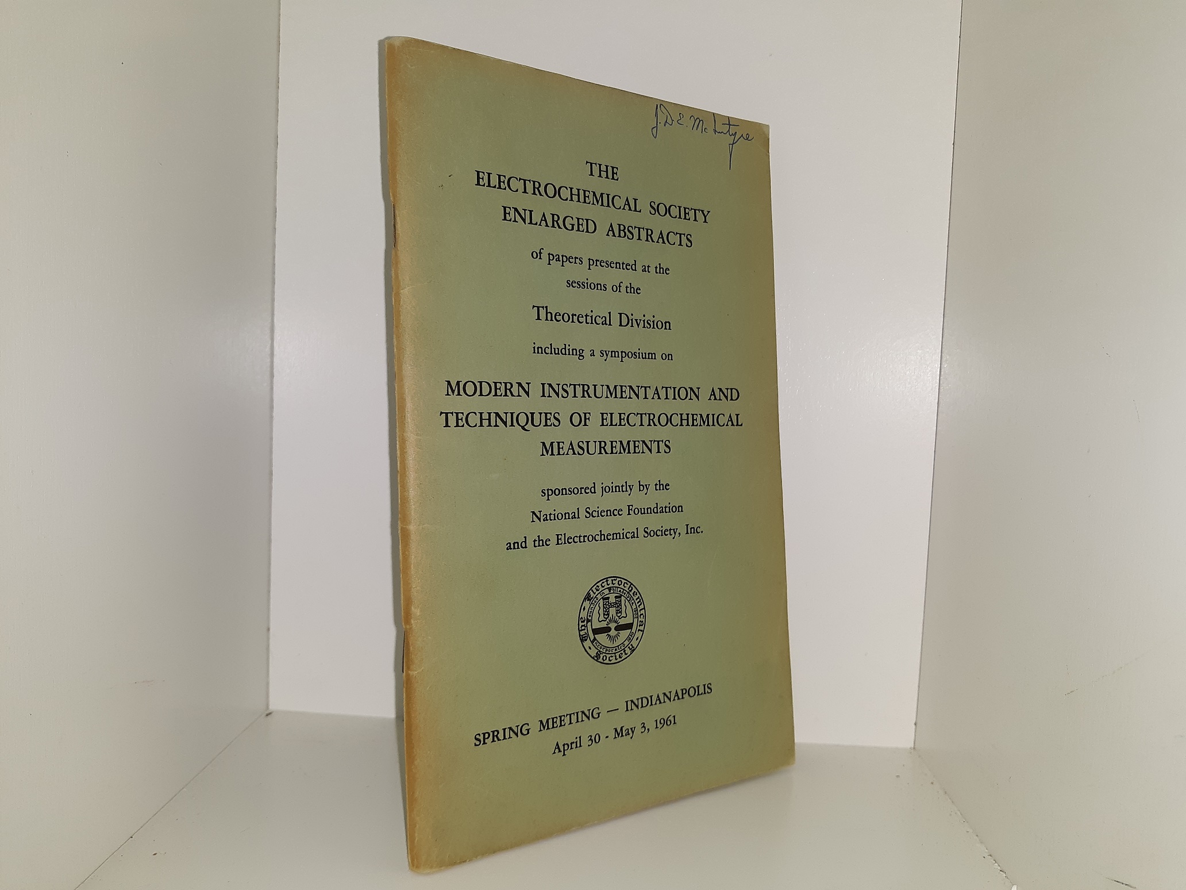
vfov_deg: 49.7
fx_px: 959
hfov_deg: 63.4
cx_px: 593
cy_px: 445
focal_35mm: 28
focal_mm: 3.7
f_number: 1.7
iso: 40
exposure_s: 1/166
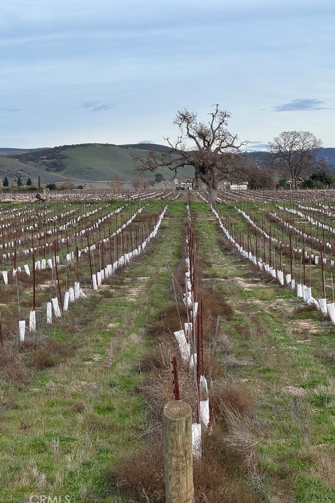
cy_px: 252
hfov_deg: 16.9
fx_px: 1130
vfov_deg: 25.1
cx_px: 184
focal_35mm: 81
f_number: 2.8
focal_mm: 9
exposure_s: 1/108
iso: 25
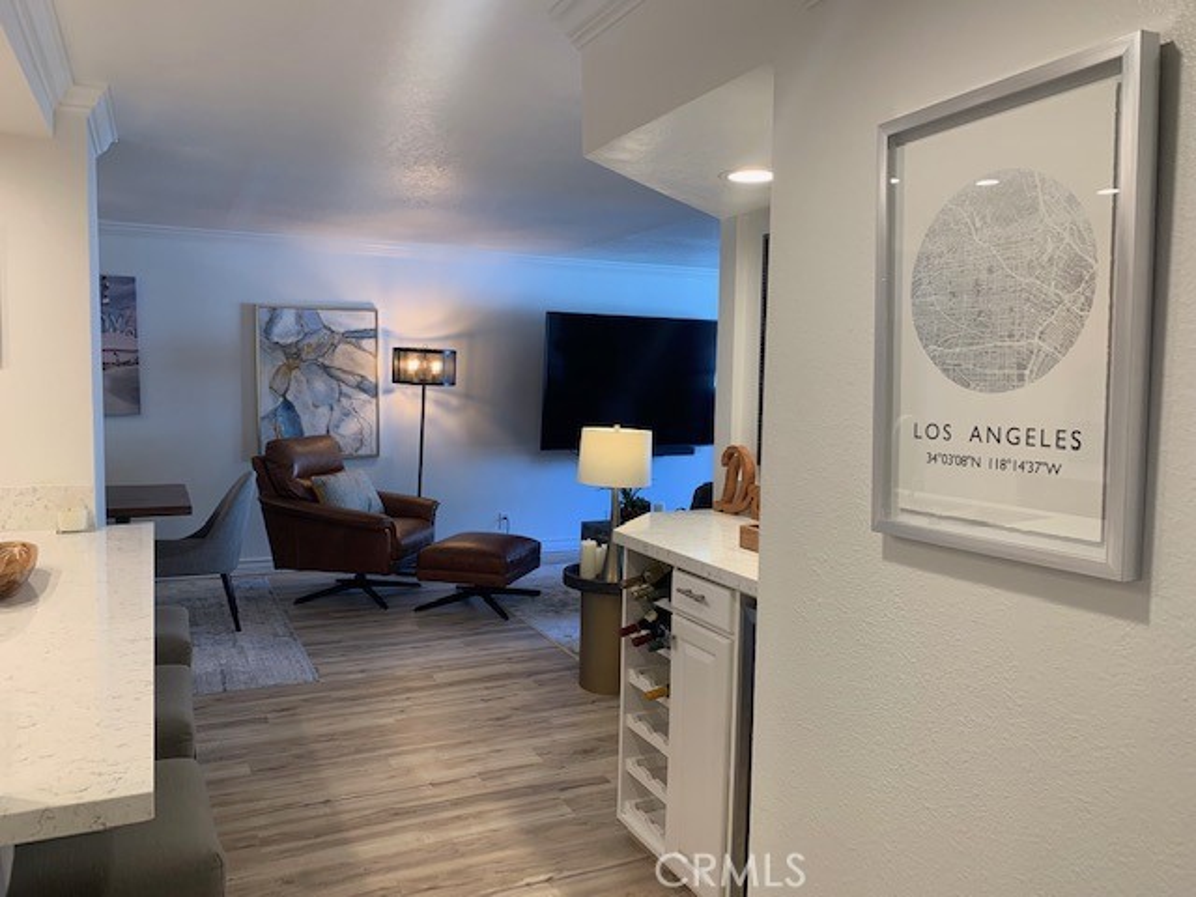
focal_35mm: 26
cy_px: 448
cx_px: 598
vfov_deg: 53.1
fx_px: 898
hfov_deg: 67.3
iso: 50
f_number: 1.8
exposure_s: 1/60
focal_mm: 4.25
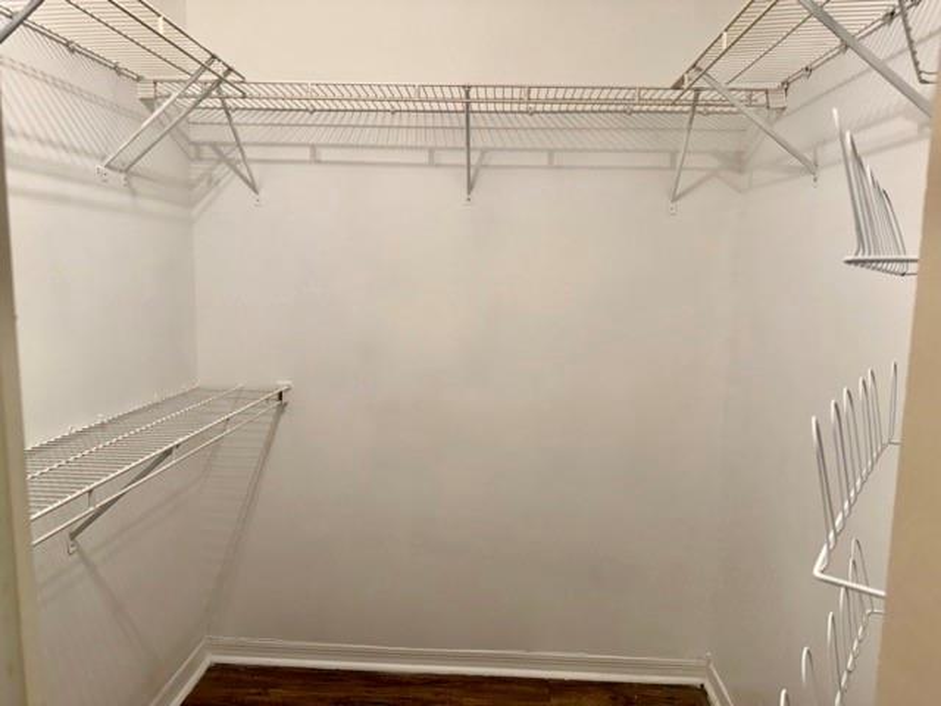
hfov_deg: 71.6
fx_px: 652
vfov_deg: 56.8
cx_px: 470
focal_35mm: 24
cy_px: 353
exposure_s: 1/120
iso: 160
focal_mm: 6.76
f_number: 1.78
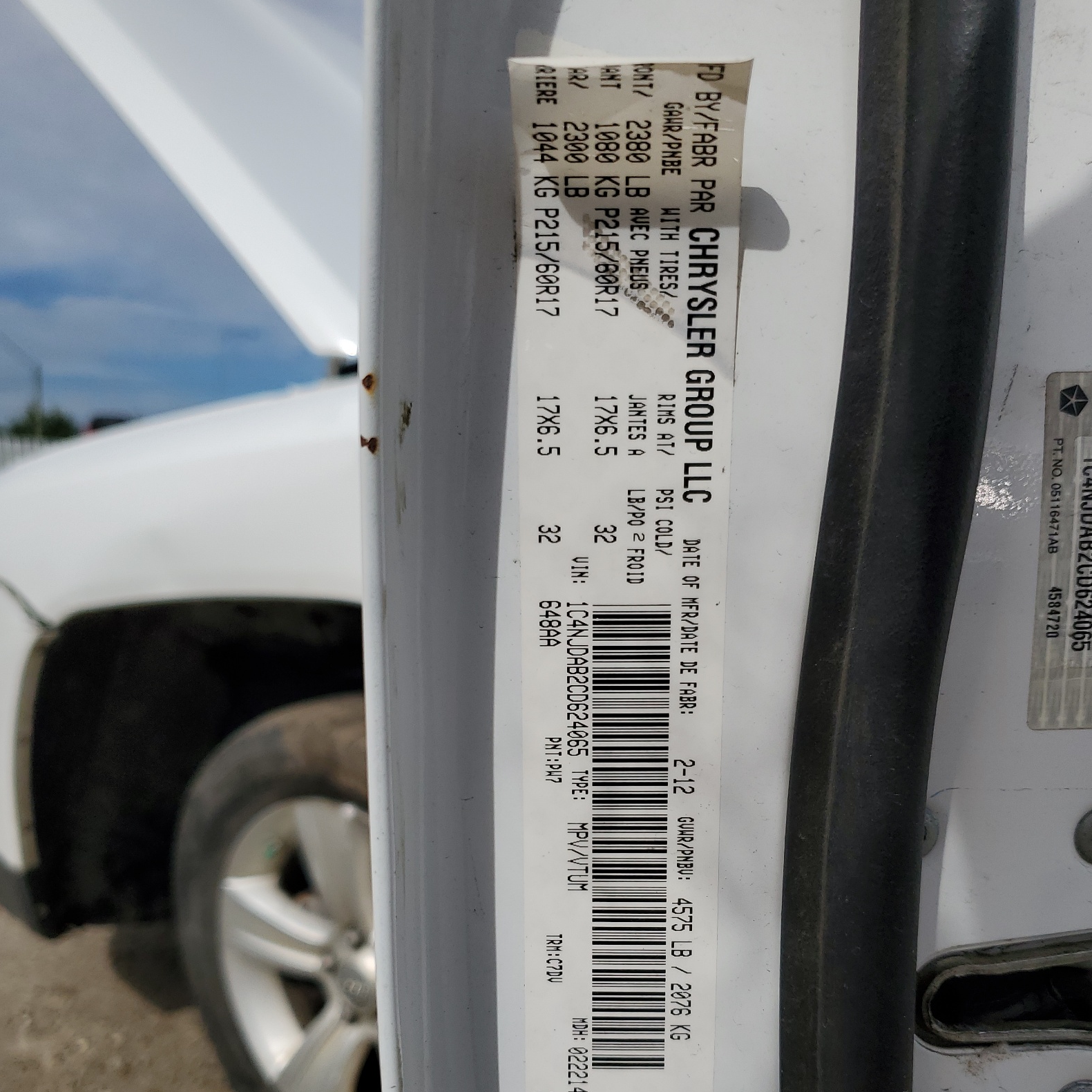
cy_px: 709
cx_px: 548
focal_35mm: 31
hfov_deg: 52.5
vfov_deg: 51.7
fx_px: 1106
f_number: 1.5
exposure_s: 1/10000
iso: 50
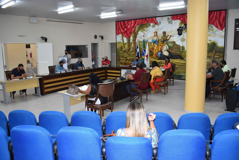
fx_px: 199
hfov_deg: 61.9
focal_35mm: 30
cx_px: 120
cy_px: 80
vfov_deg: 43.6
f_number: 4.5
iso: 800
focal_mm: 20
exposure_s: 1/80
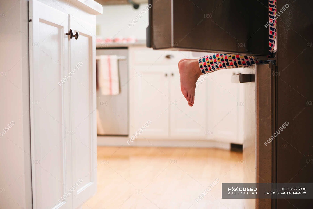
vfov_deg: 27.0
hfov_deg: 39.6
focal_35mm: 50
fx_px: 435
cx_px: 156
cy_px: 104
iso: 500
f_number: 2.5
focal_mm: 50
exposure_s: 1/250
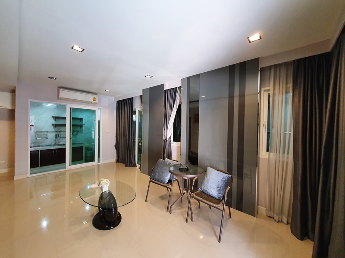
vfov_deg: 89.9
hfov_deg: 106.2
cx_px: 172
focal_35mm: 13
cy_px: 129
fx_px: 130
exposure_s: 1/33
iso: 320
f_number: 2.2
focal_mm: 1.8
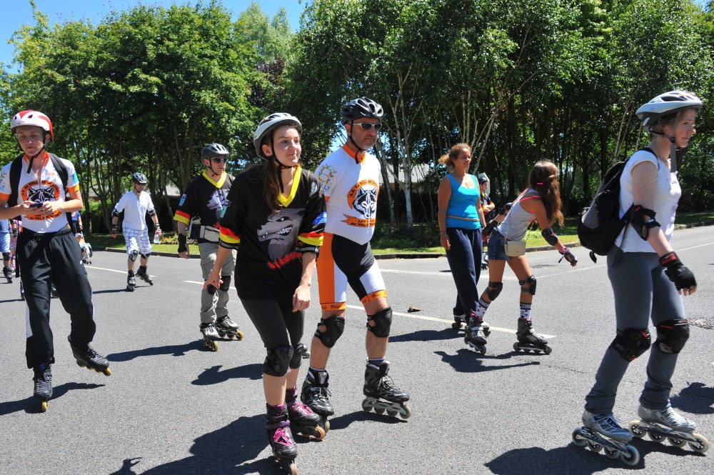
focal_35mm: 32
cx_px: 357
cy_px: 238
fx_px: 634
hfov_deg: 58.8
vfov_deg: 41.0
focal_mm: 32
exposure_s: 1/400
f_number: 10
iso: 400
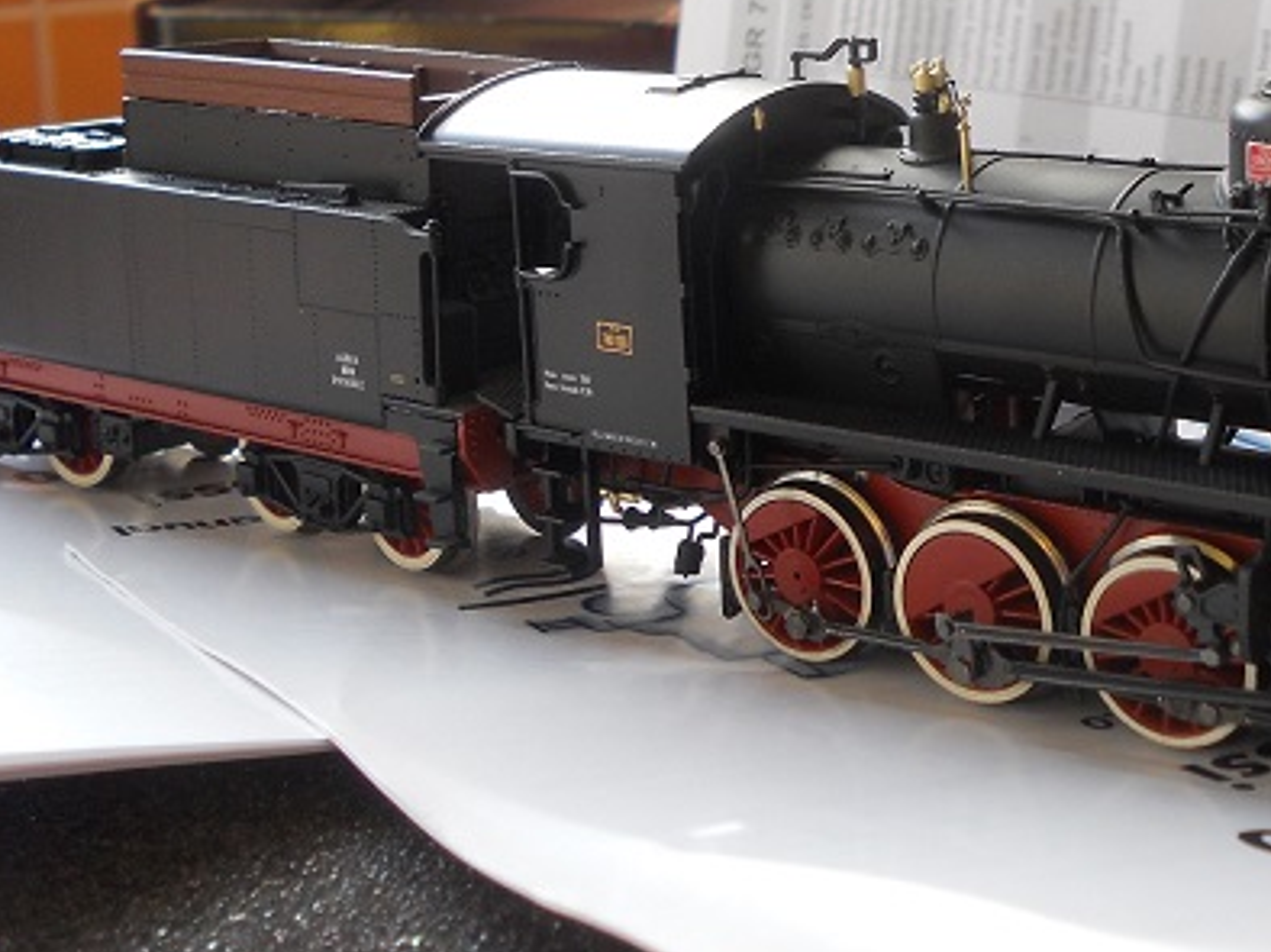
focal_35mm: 65
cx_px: 1045
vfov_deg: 22.4
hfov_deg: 29.1
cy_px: 248
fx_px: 2385
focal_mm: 5.8
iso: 80
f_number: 3.5
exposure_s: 1/40
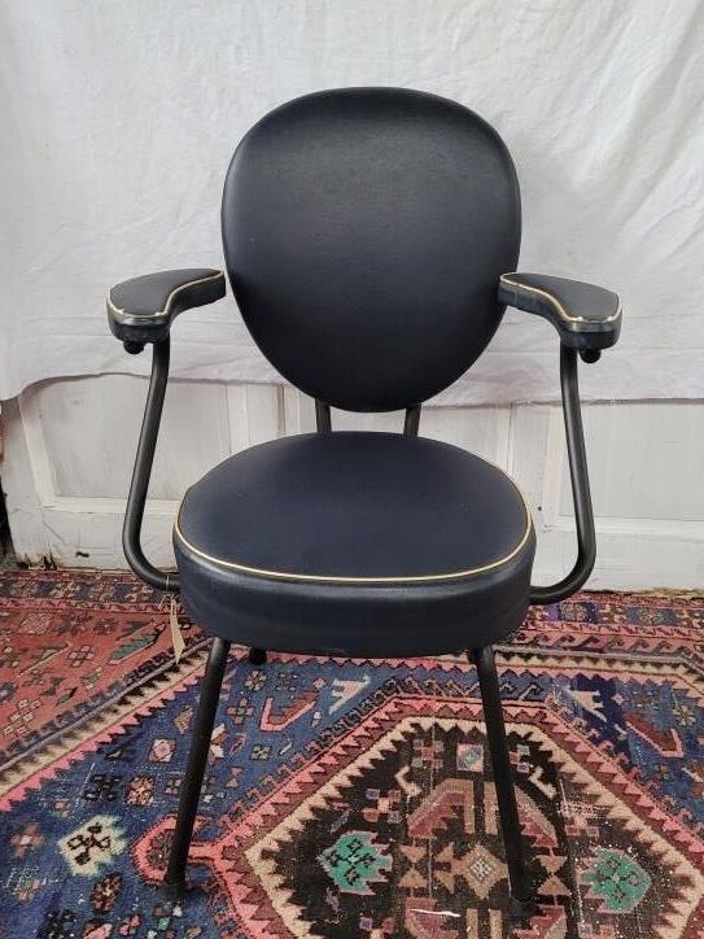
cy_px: 481
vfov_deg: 65.3
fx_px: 732
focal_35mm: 27
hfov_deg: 51.4
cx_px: 354
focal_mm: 5.4
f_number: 1.8
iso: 400
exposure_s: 1/50
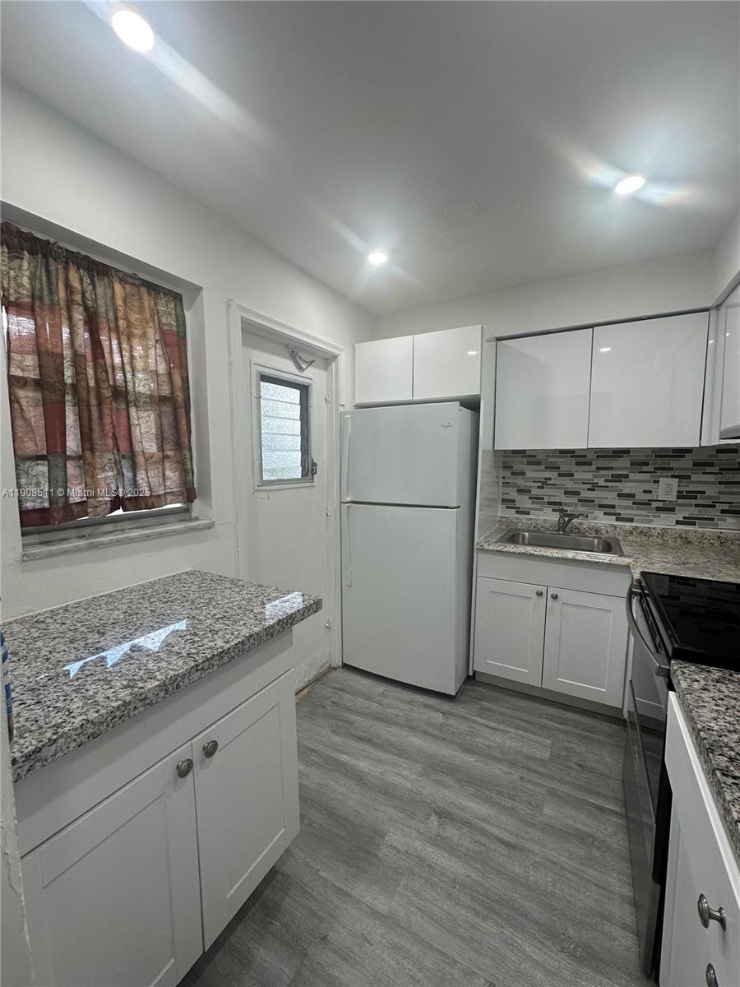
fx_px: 399
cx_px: 370
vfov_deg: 102.1
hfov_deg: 85.7
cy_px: 494
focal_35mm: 14
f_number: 2.2
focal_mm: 2.22
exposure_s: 1/120
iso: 100
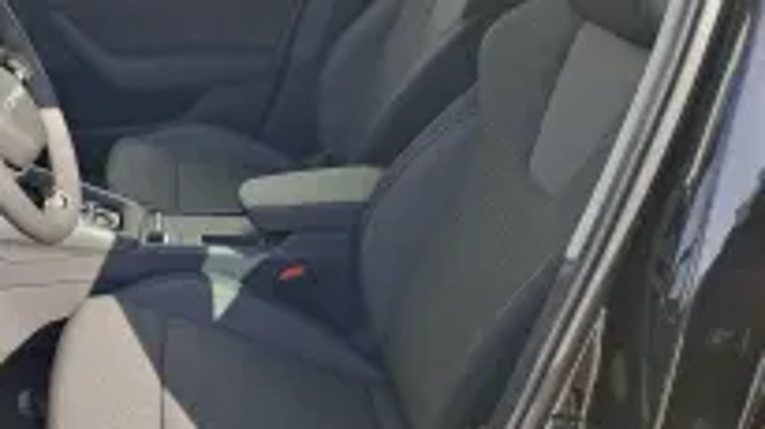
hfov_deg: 44.5
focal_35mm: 44
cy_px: 160
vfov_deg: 27.0
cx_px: 168
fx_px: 892
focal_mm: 5.54
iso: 50
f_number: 1.8
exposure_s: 1/304
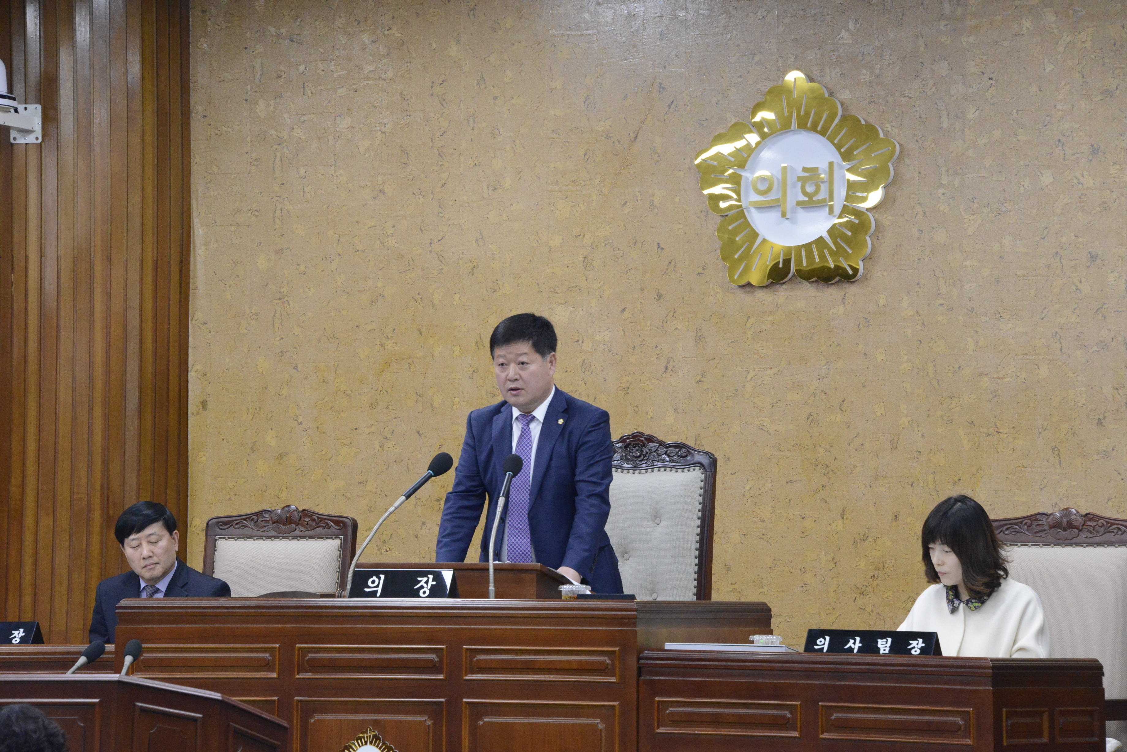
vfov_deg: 8.1
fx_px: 5323
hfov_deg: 12.1
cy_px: 376
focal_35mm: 170
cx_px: 564
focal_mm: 170
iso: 6400
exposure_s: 1/80
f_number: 10
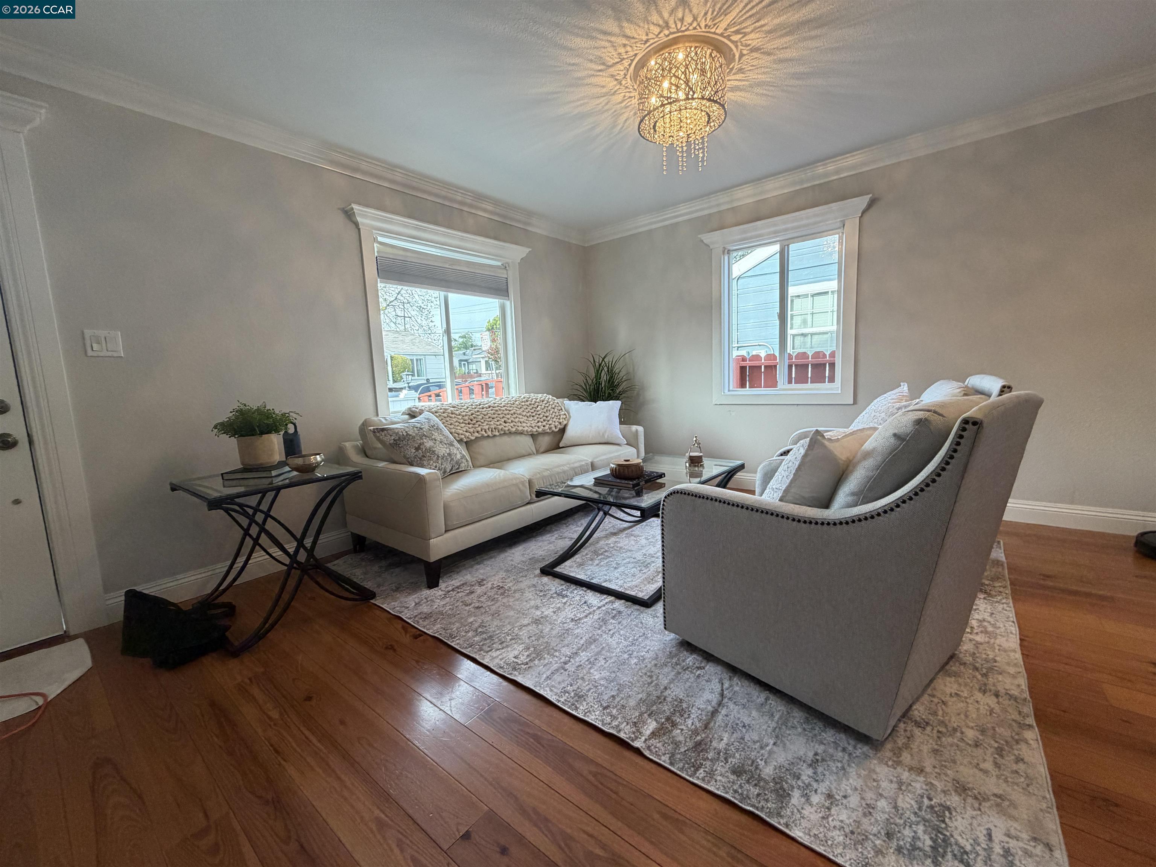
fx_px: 468
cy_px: 434
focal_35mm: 14
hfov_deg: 102.1
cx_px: 578
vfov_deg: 85.7
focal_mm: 2.22
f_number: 2.2
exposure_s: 1/120
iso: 250
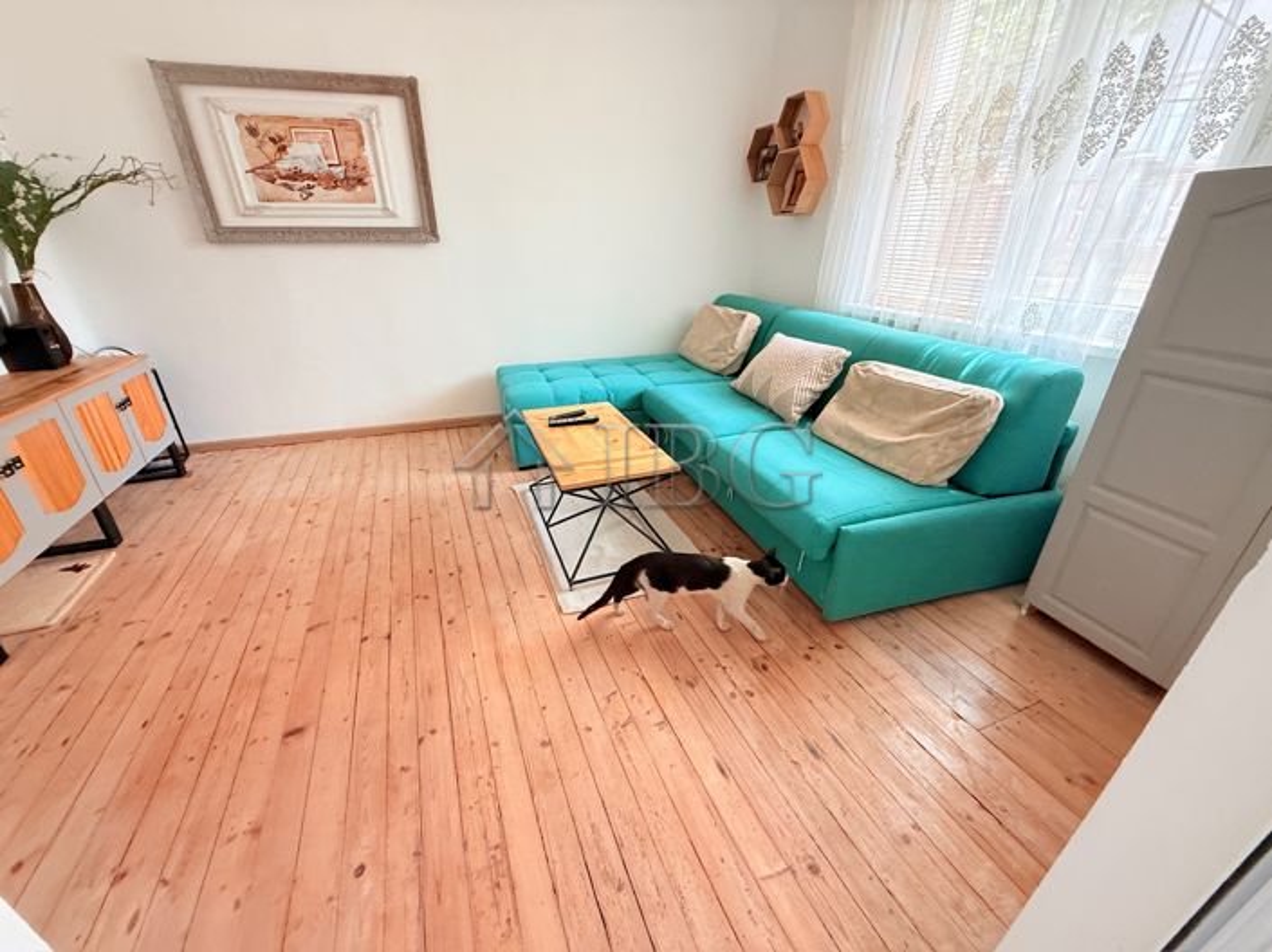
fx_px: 514
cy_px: 476
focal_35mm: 14
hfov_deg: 102.1
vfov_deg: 85.6
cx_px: 636
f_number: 2.2
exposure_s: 1/84
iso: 320
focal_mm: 2.22
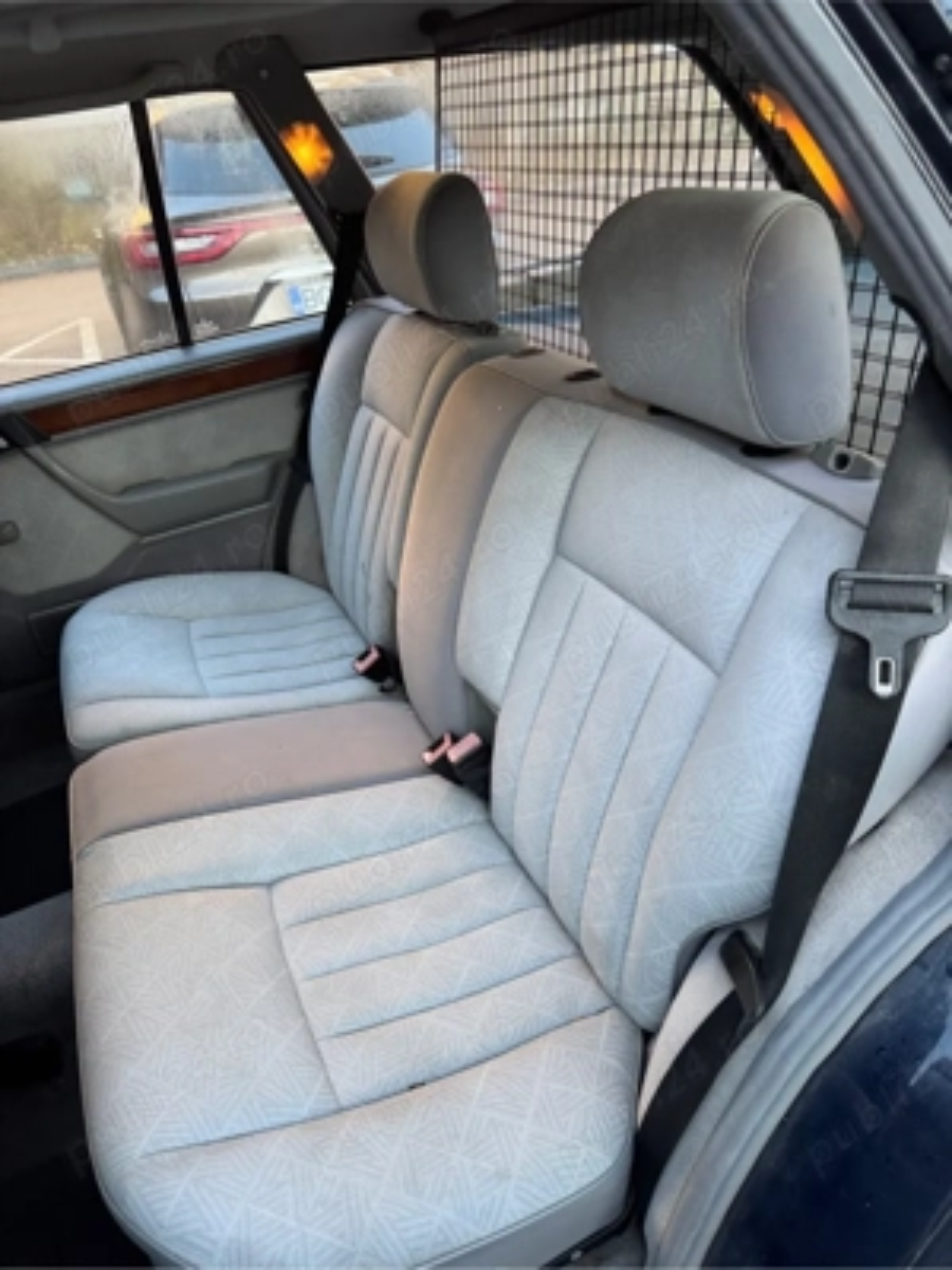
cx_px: 476
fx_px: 880
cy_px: 635
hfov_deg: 56.8
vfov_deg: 71.6
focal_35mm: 24
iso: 125
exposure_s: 1/121
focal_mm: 6.76
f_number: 1.78
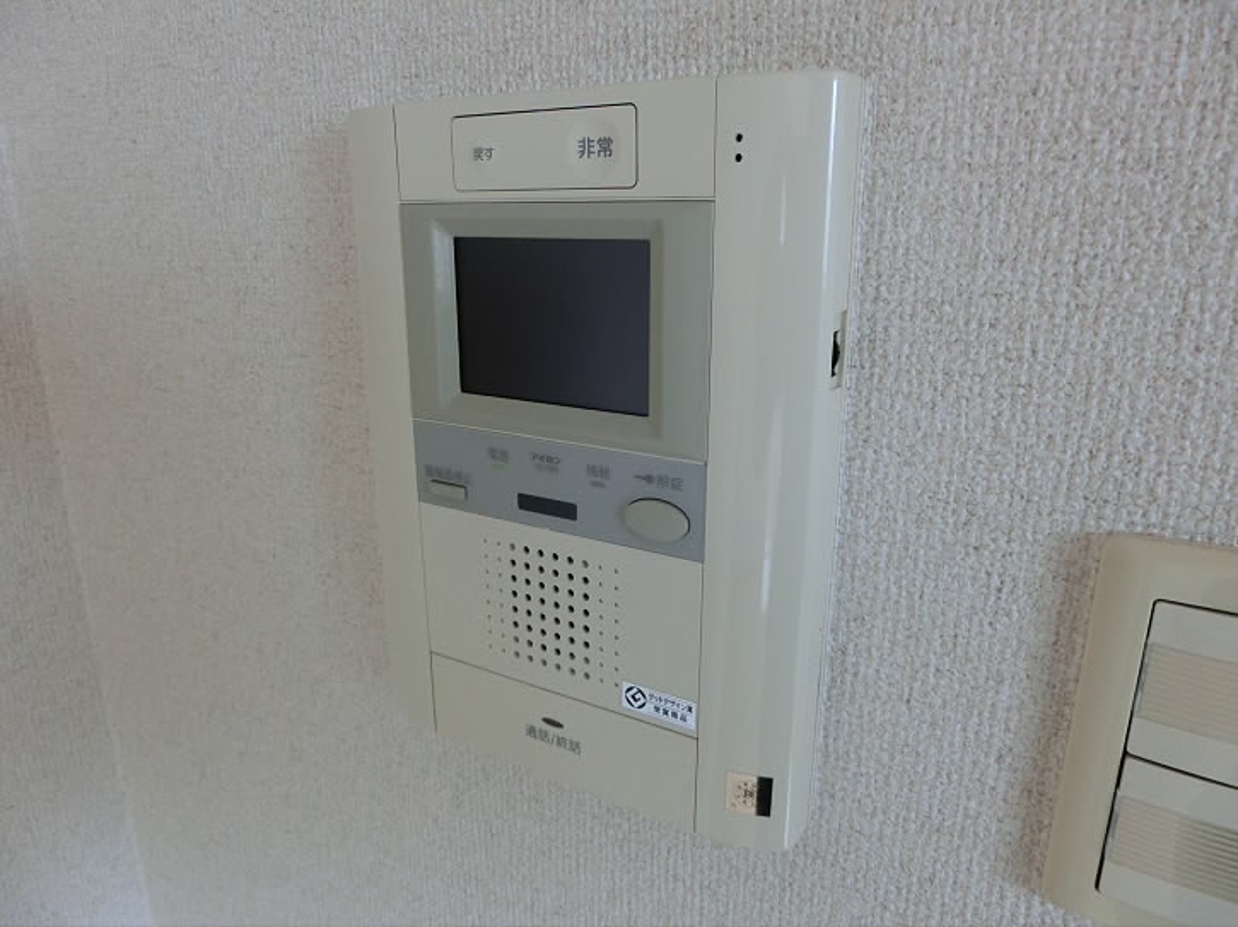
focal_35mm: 24
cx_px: 619
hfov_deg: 71.6
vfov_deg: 56.8
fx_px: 858
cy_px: 464
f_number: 3
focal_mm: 4.24
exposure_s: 1/125
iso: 160
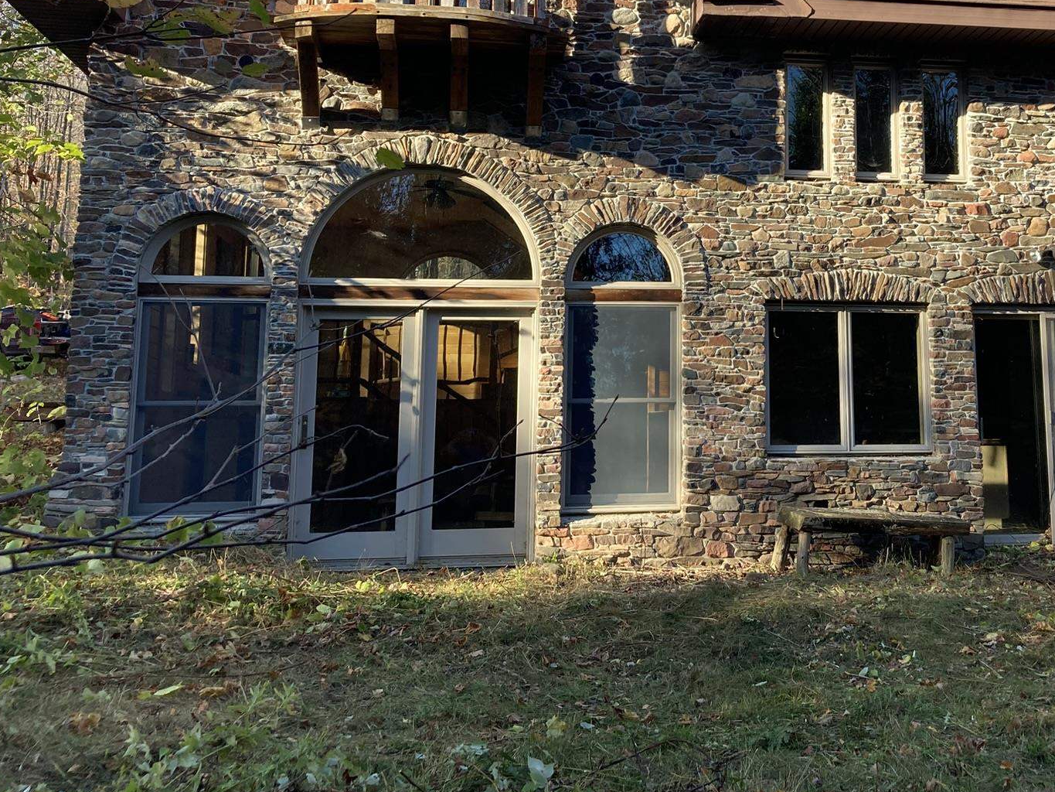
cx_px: 723
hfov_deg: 44.0
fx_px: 1280
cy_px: 213
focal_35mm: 42
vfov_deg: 33.8
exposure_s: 1/369
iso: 20
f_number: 1.8
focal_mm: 3.99
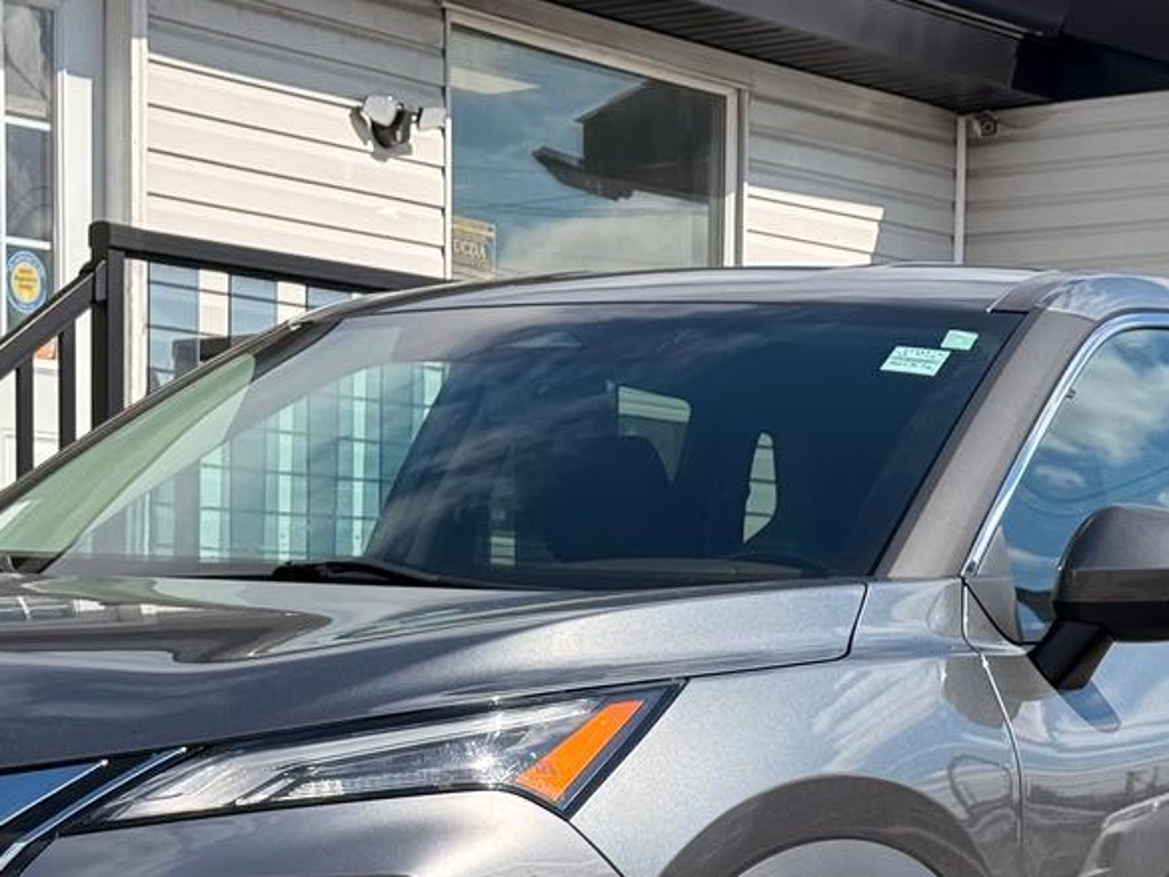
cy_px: 891
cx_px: 454
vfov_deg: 13.9
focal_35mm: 105
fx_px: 3547
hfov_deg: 18.7
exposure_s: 1/5587
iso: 80
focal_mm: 6.76
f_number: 1.78
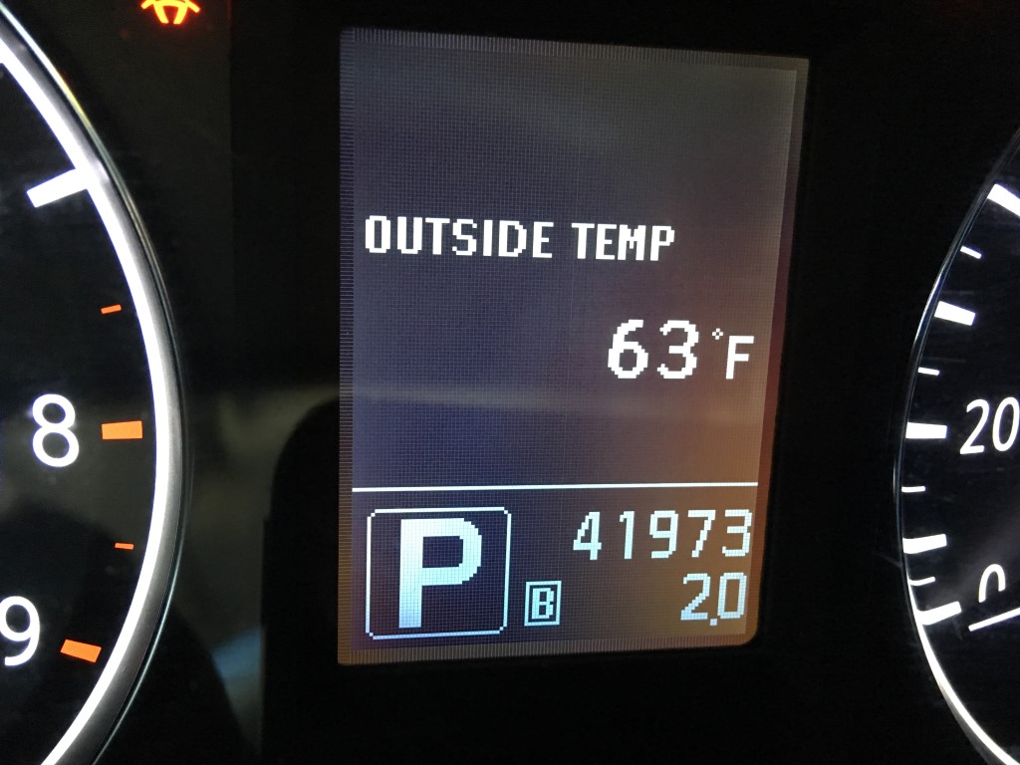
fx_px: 855
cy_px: 382
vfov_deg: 48.2
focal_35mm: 29
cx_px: 510
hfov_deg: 61.7
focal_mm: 4.15
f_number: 2.2
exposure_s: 1/20
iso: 200
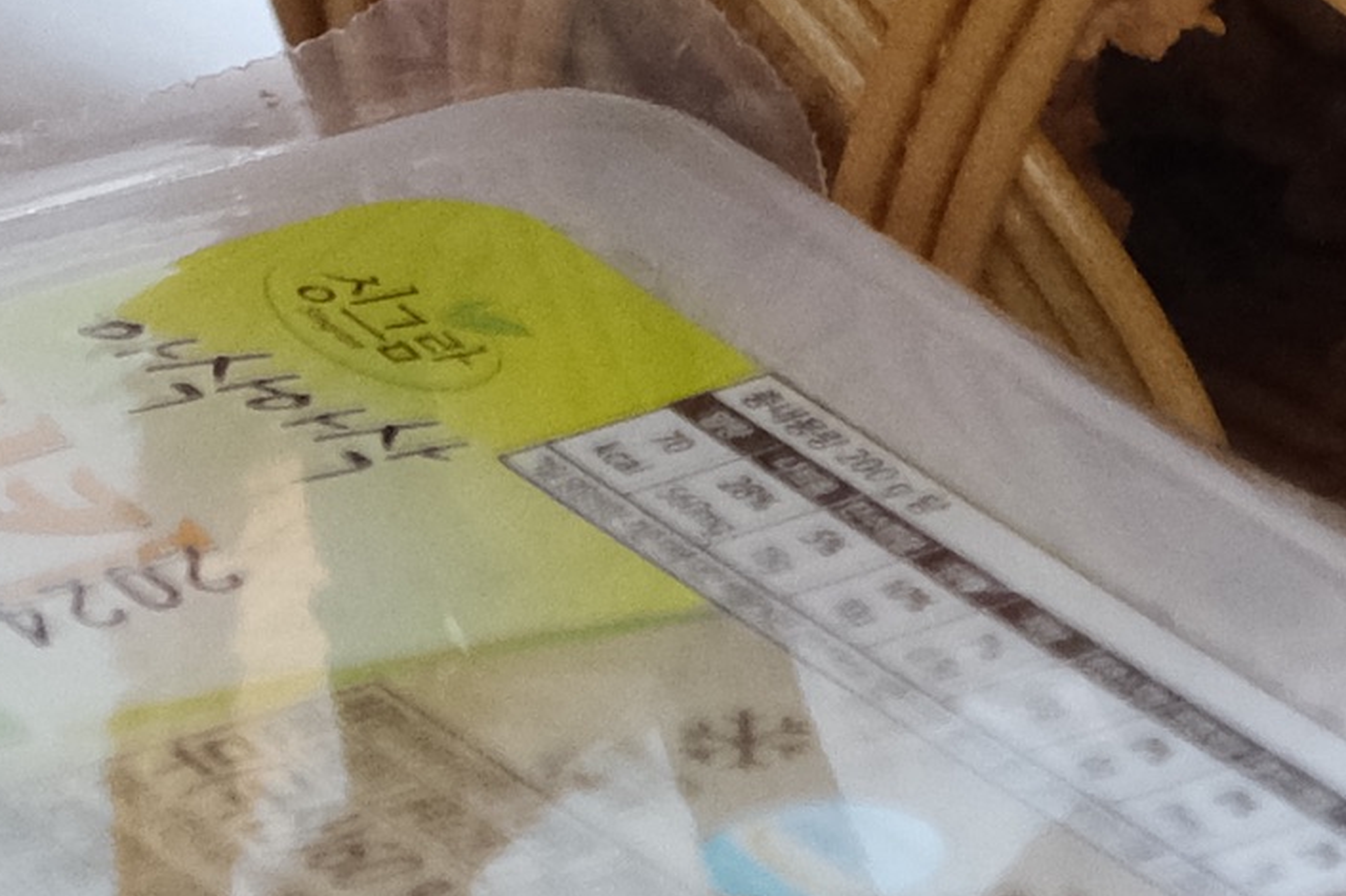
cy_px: -1932
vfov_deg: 2.8
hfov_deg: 4.2
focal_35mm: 479
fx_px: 17900
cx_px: 2782
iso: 2500
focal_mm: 46.3
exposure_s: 1/140
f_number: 4
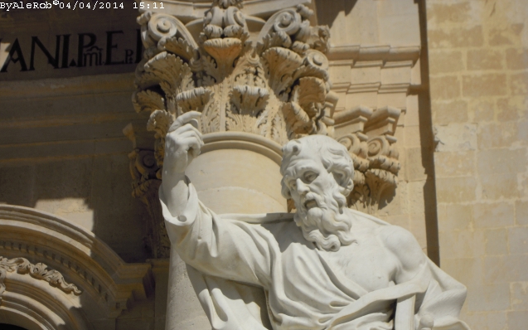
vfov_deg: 8.8
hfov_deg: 14.0
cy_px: 198
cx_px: 264
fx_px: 2144
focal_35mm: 149
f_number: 13.2
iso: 100
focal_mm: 25
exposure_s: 1/250
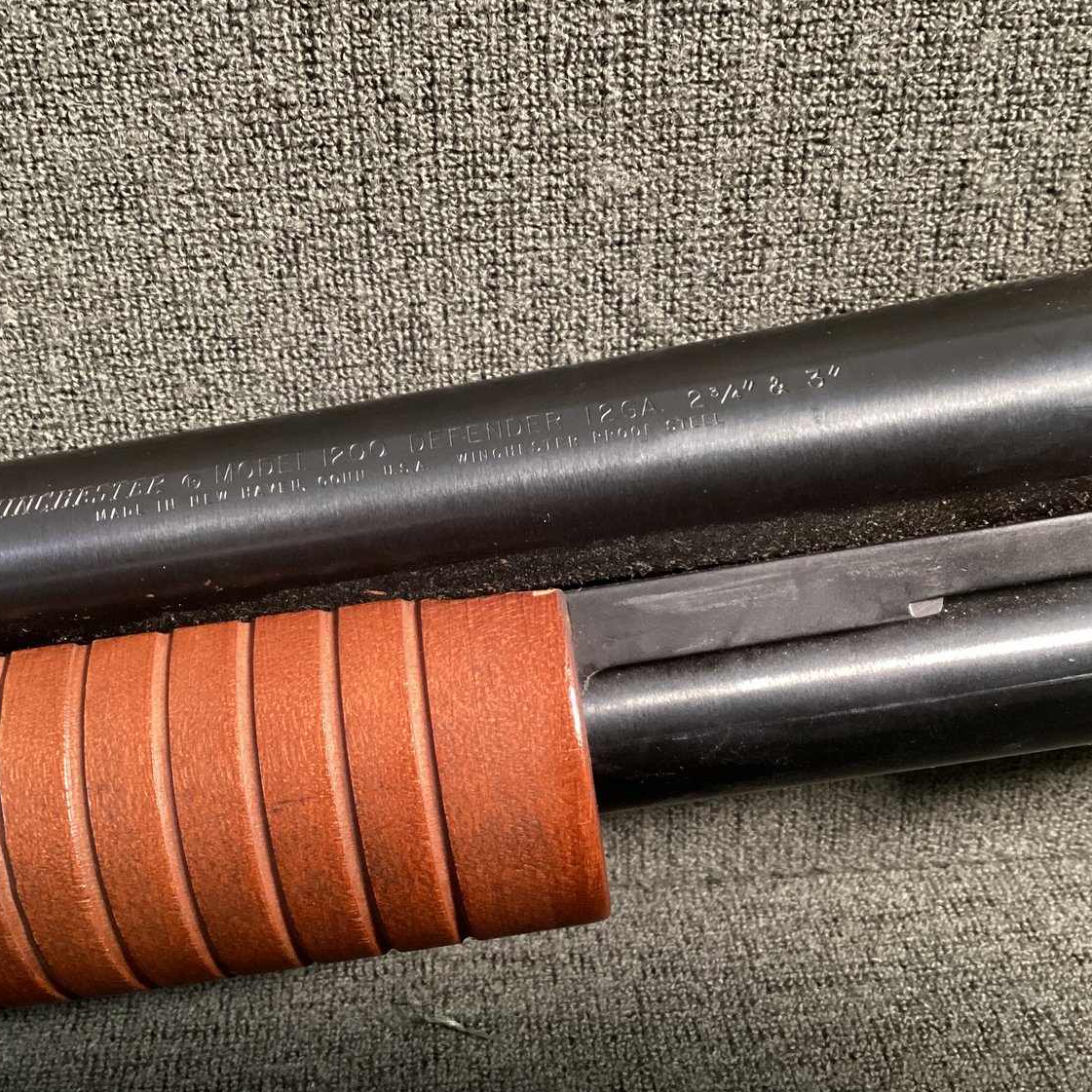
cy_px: 549
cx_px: 521
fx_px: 1321
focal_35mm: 37
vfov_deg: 44.9
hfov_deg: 44.9
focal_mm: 3.3
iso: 320
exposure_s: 1/30
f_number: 2.4
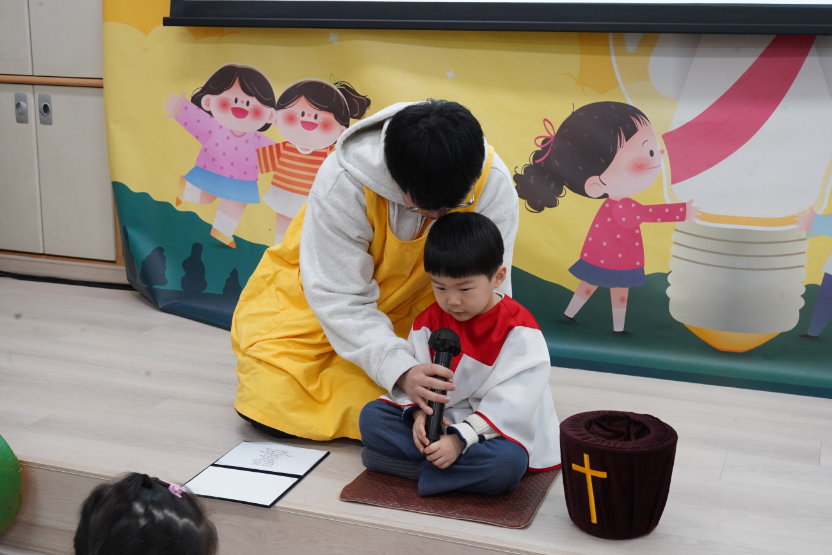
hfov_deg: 39.6
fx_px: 1156
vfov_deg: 27.0
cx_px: 416
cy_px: 278
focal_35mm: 50
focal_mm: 50
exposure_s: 1/25
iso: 2500
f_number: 13
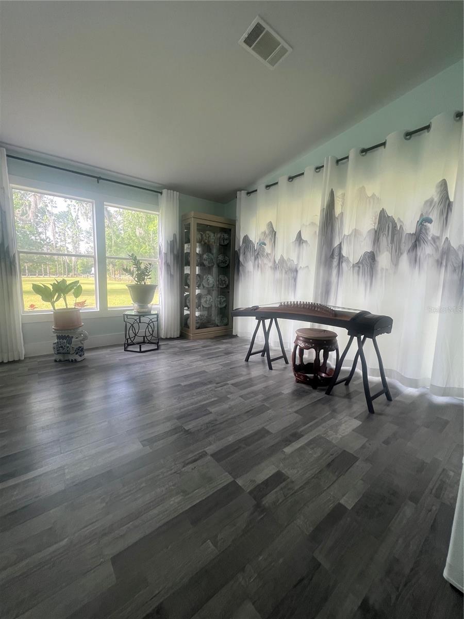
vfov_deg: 106.2
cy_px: 310
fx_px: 232
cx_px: 232
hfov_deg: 89.9
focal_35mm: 13
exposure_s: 1/120
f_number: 1.8
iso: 50
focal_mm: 1.57
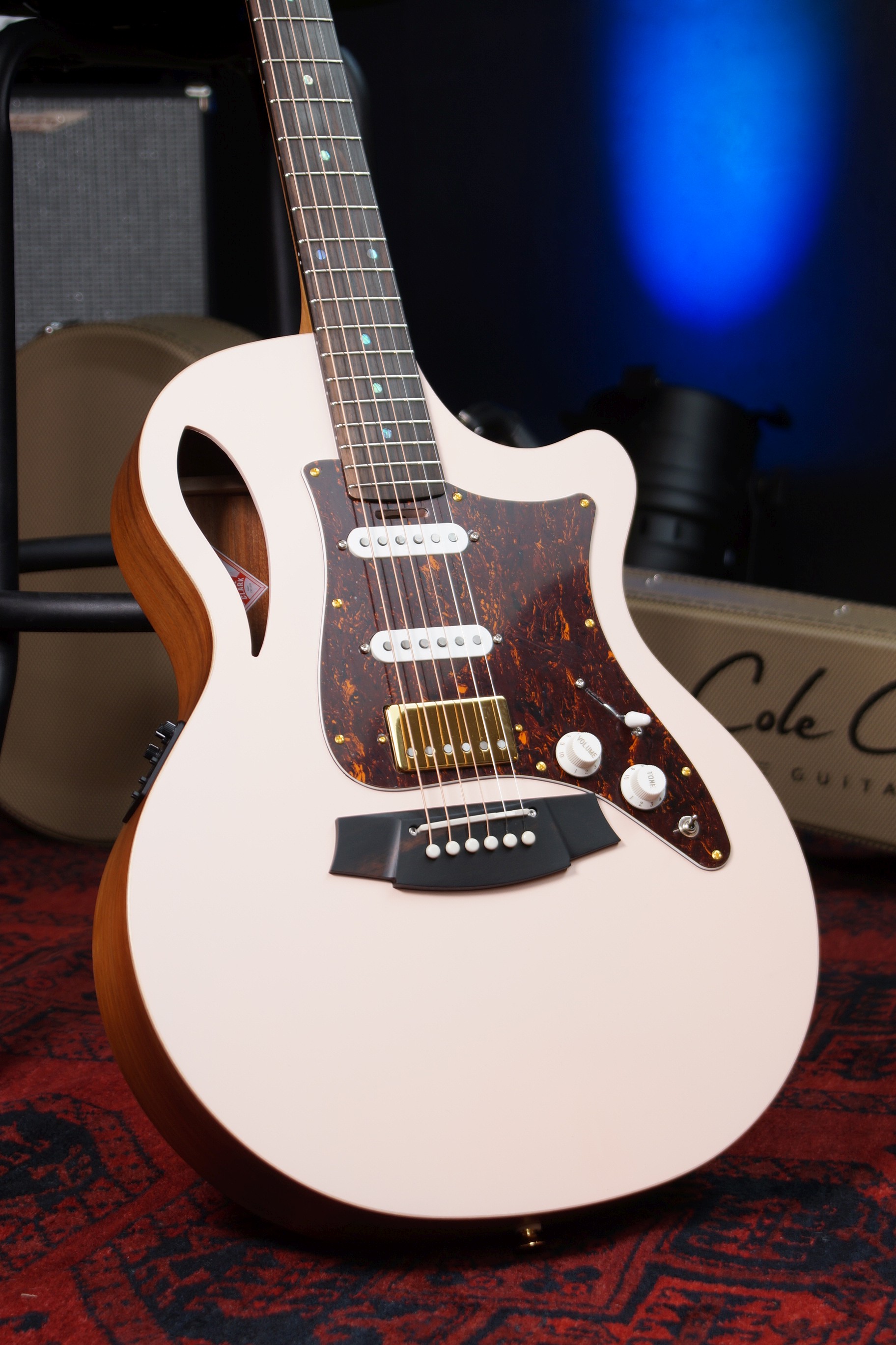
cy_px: 672
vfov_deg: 24.6
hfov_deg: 16.6
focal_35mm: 82
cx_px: 448
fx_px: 3080
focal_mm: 55
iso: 100
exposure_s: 1/25
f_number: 5
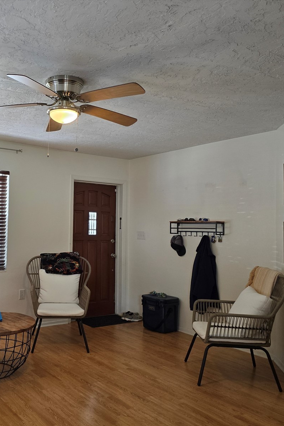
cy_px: 213
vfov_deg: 58.7
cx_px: 60
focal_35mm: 32
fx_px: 379
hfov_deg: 39.6
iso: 160
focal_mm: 6.3
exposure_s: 1/120
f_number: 1.7
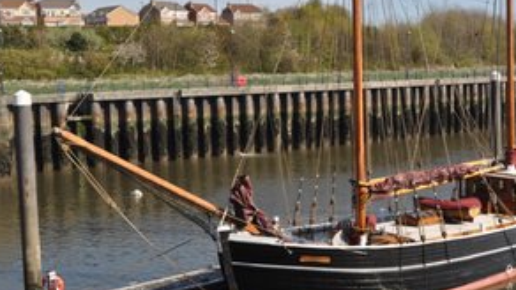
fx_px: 766
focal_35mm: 56
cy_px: 127
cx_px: 334
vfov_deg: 21.4
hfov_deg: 36.9
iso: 200
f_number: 9
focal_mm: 26
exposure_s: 1/320
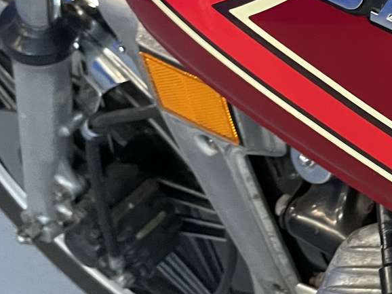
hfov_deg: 19.5
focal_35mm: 90
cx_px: 553
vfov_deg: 16.1
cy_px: -5
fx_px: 1019
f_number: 1.6
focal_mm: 4.2
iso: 500
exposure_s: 1/60
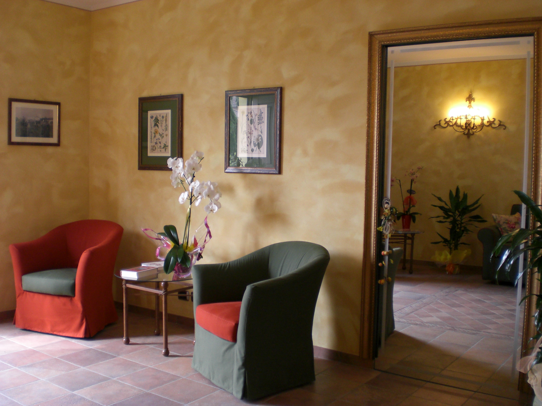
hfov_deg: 49.0
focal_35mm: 38
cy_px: 203
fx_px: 595
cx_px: 271
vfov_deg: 37.7
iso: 100
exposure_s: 1/60
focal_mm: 6.3
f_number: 3.1
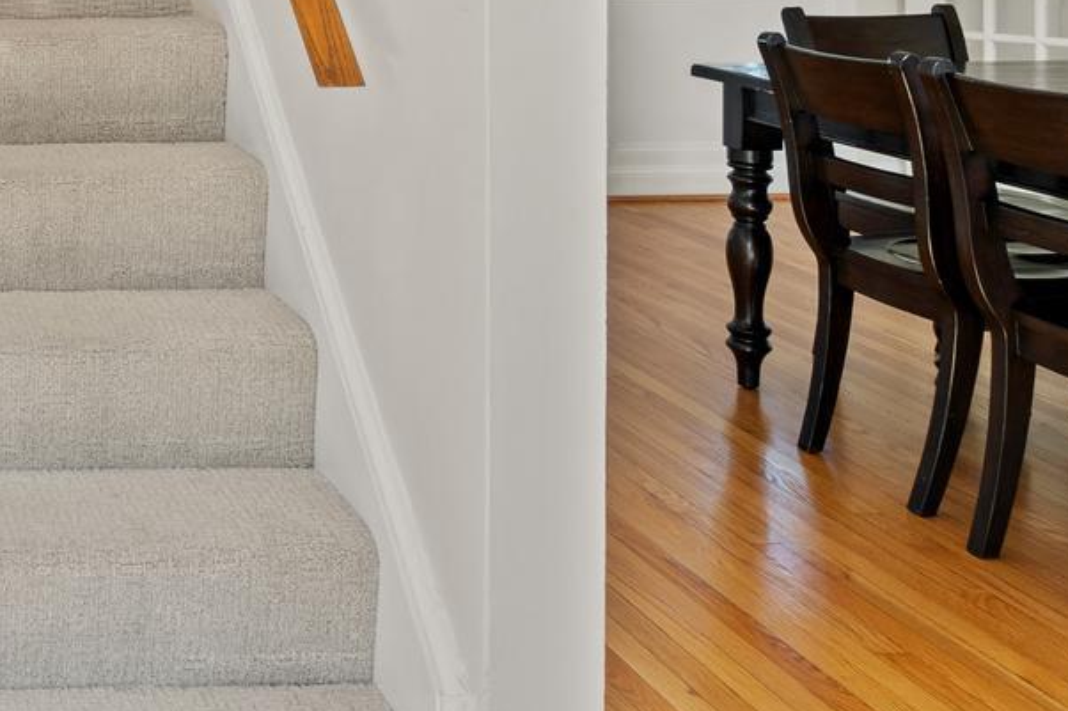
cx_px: -128
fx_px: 1512
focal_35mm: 51
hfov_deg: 33.5
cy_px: -143
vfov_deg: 24.1
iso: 100
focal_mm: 10
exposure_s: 1/1.25
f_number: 9
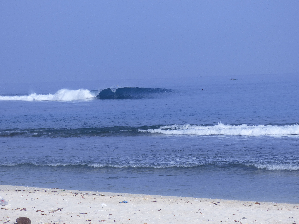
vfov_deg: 9.2
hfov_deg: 12.2
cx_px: 150
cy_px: 112
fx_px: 1399
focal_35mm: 162
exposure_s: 1/640
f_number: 5.4
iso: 100
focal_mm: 26.38
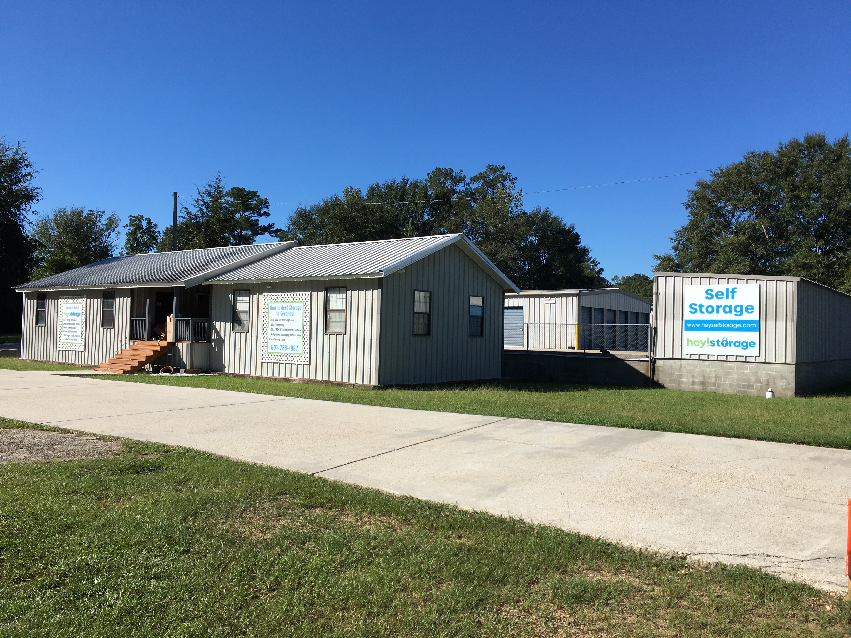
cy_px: 319
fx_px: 713
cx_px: 426
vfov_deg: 48.2
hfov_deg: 61.7
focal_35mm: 29
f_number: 2.2
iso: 25
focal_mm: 4.15
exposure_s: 1/1789
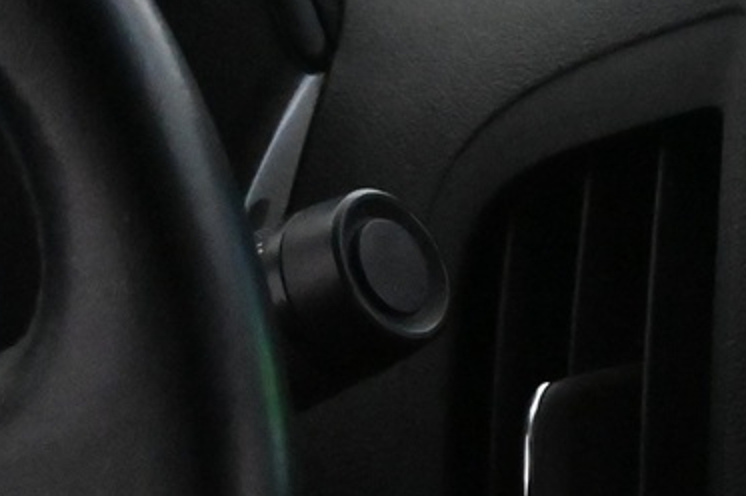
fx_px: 4724
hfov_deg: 8.6
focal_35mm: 228
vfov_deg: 6.0
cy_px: 654
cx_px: 1482
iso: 8000
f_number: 5.3
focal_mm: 35
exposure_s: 1/60
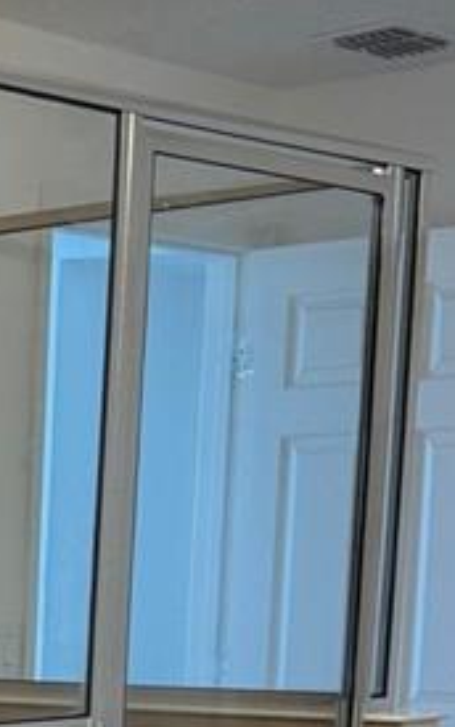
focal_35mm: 111
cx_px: -439
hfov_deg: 10.8
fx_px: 2201
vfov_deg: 17.9
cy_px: 857
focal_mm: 6.86
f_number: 1.78
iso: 100
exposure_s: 1/120
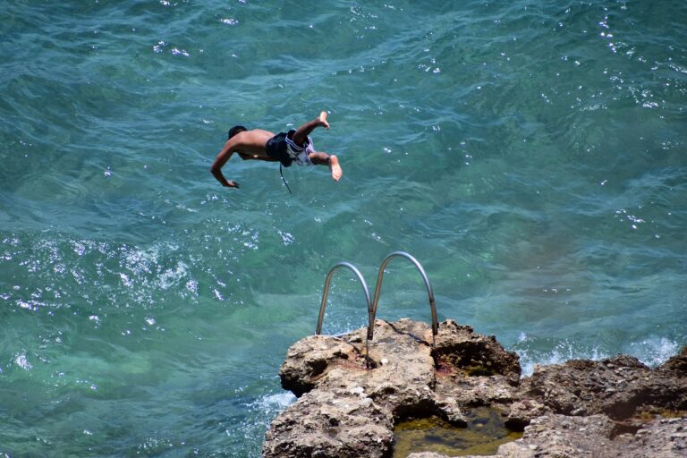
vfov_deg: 3.1
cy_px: 229
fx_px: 8587
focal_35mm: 450
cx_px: 344
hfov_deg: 4.6
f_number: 6.3
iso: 250
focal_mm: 300
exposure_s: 1/800
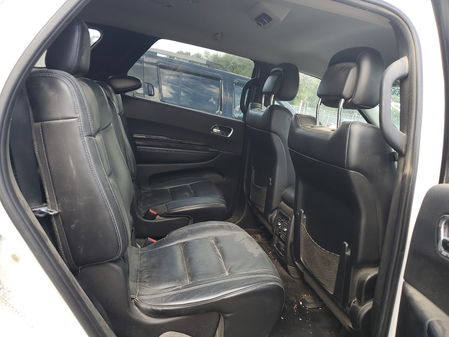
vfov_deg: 53.1
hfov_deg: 67.3
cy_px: 168
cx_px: 224
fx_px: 337
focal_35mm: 26
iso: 54
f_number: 1.5
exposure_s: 1/120
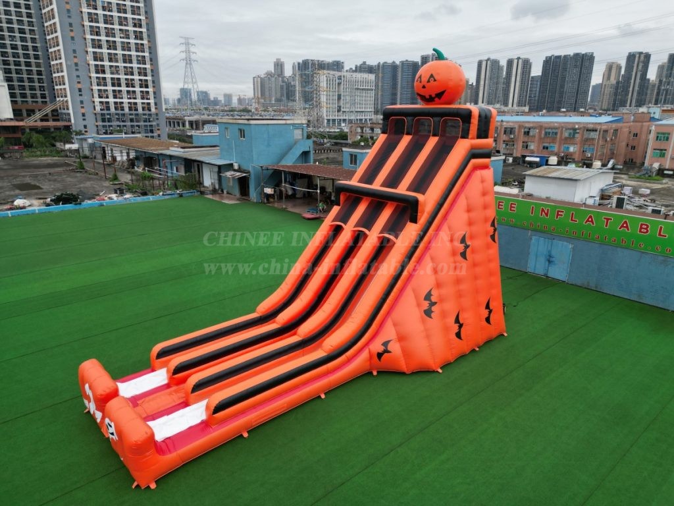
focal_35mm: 24
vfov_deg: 56.8
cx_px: 337
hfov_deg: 71.6
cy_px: 253
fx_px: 467
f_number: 1.7
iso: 150
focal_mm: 6.72
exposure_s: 1/2000
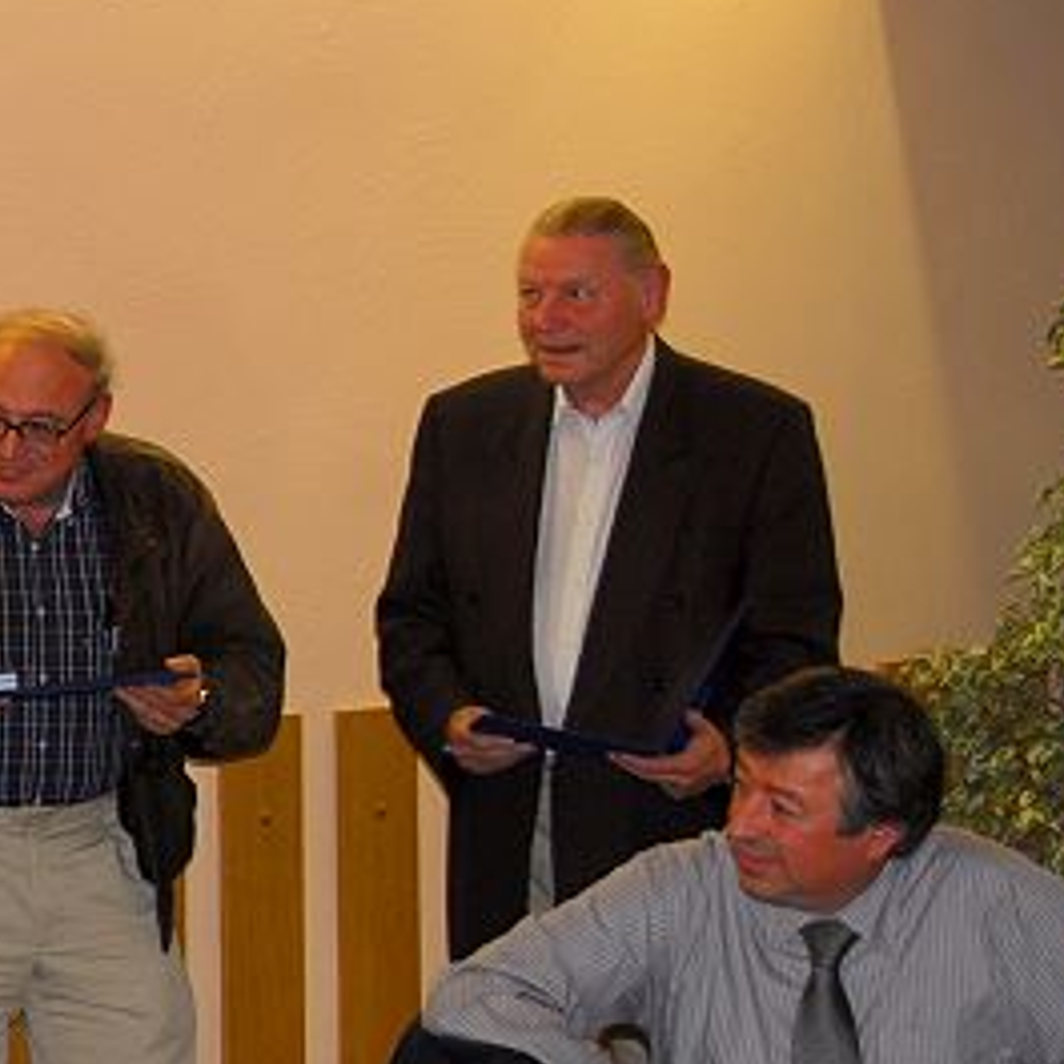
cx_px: -391
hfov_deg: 11.4
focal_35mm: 149
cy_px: 622
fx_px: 5182
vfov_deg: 11.7
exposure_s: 1/60
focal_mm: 38
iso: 200
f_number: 4.2
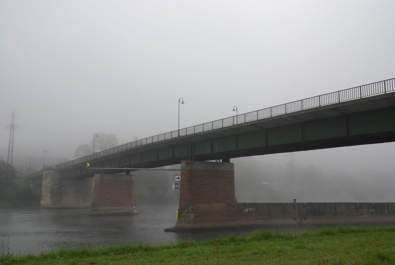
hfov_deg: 53.1
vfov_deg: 37.0
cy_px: 132
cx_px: 198
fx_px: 395
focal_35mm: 36
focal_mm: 24
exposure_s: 1/1000
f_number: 5.6
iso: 400
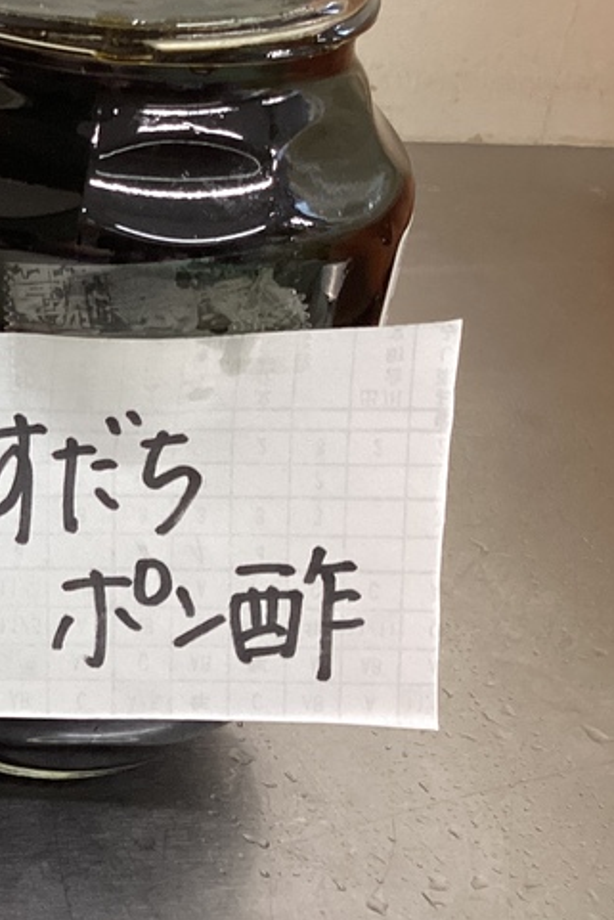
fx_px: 1713
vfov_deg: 29.9
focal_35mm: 67
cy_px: 342
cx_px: -333
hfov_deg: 17.9
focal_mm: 3.3
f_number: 2.4
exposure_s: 1/60
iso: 125
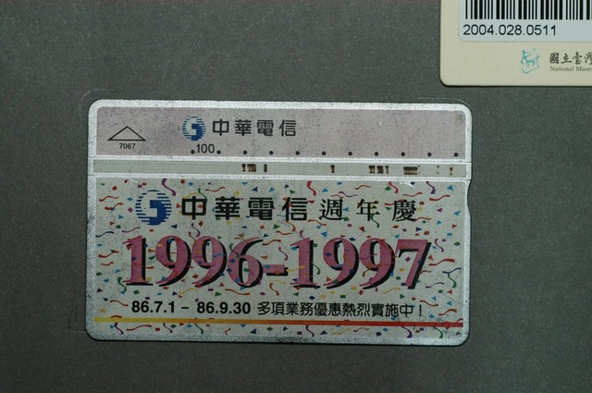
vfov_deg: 15.1
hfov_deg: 22.6
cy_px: 196
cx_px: 296
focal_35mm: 90
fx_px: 1478
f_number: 6.3
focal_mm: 60
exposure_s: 1/30
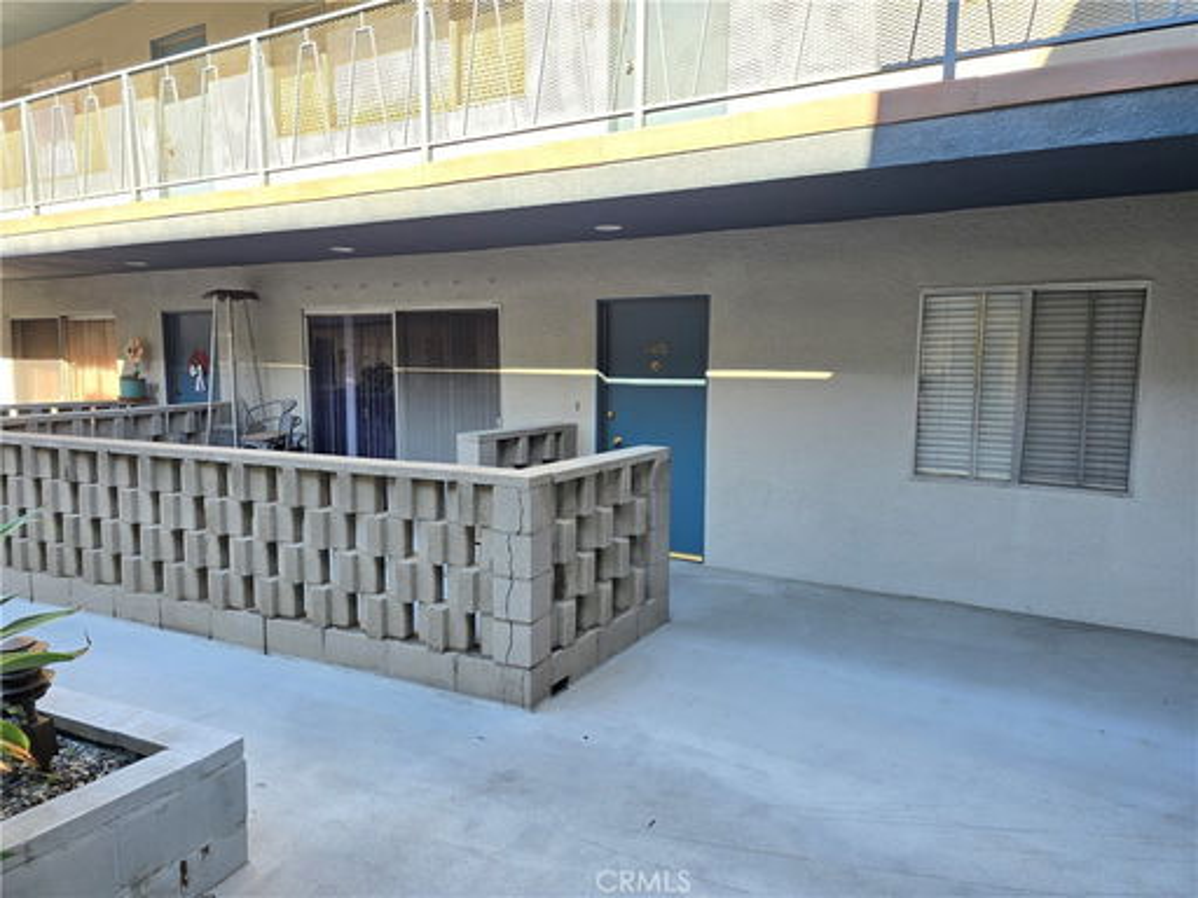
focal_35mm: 23
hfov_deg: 73.9
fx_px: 796
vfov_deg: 58.9
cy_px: 449
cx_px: 599
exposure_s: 1/180
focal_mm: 6.3
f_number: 1.7
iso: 32
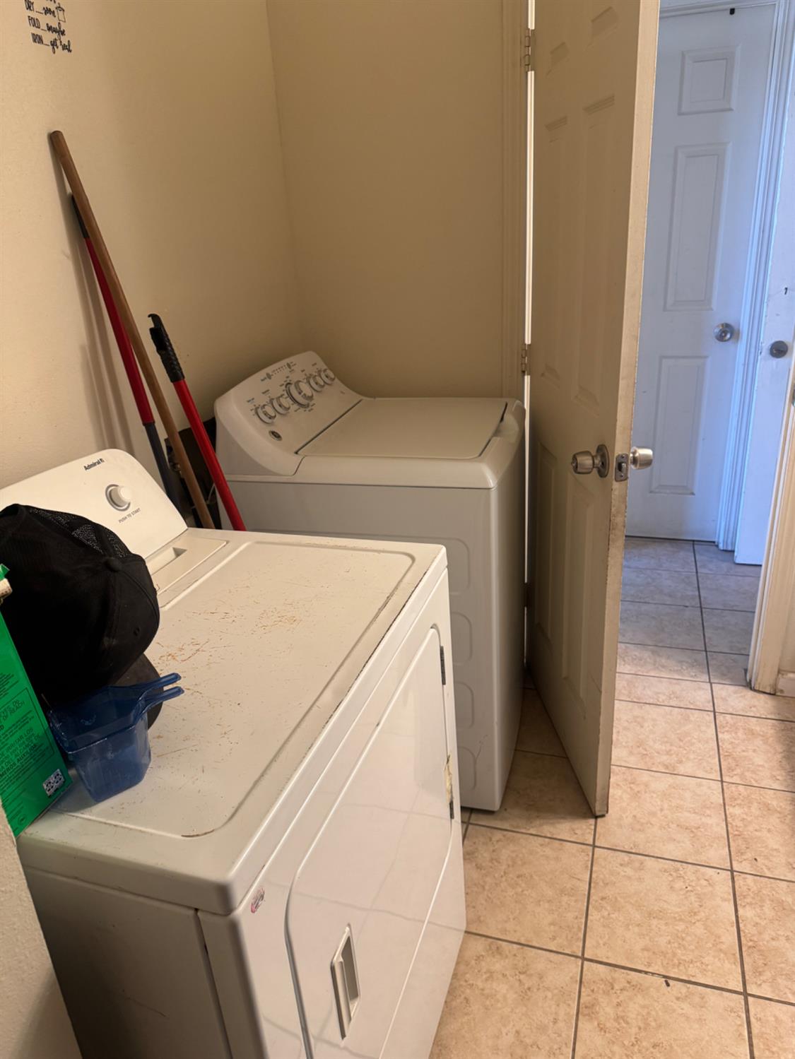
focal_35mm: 24
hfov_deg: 56.8
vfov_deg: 71.6
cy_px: 530
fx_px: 735
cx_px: 398
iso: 200
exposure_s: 1/60
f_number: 1.78
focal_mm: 6.76
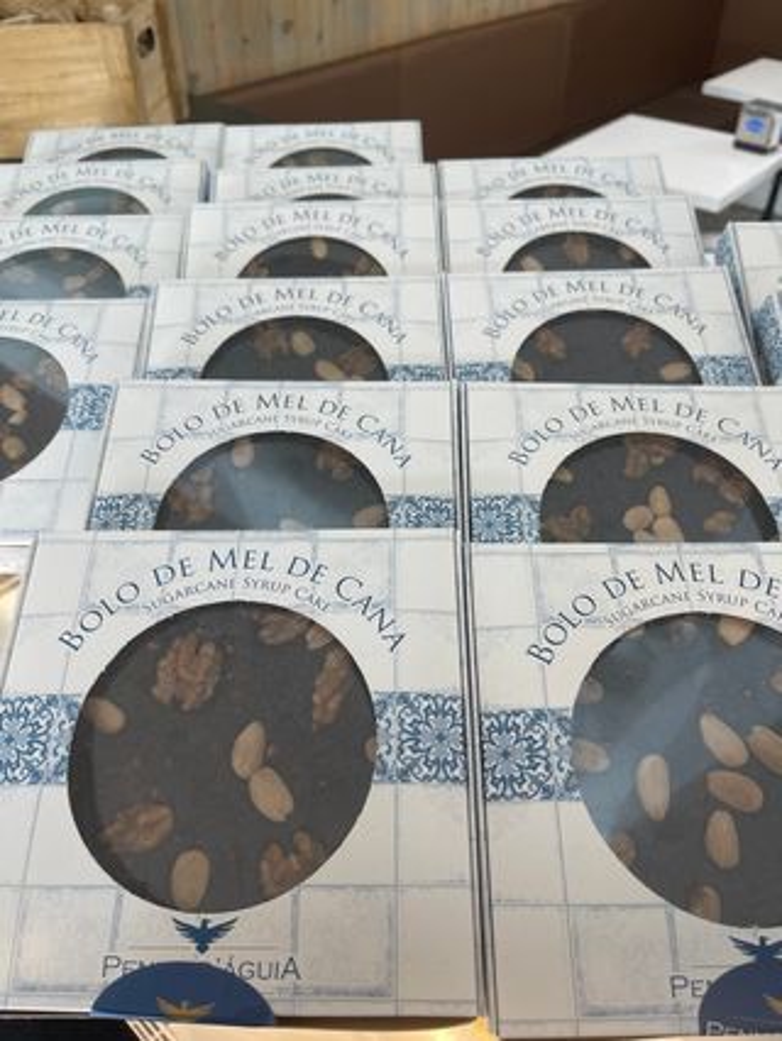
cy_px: 520
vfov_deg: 67.3
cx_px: 391
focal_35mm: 26
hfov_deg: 53.1
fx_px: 782
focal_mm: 5.1
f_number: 1.6
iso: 50
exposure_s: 1/100
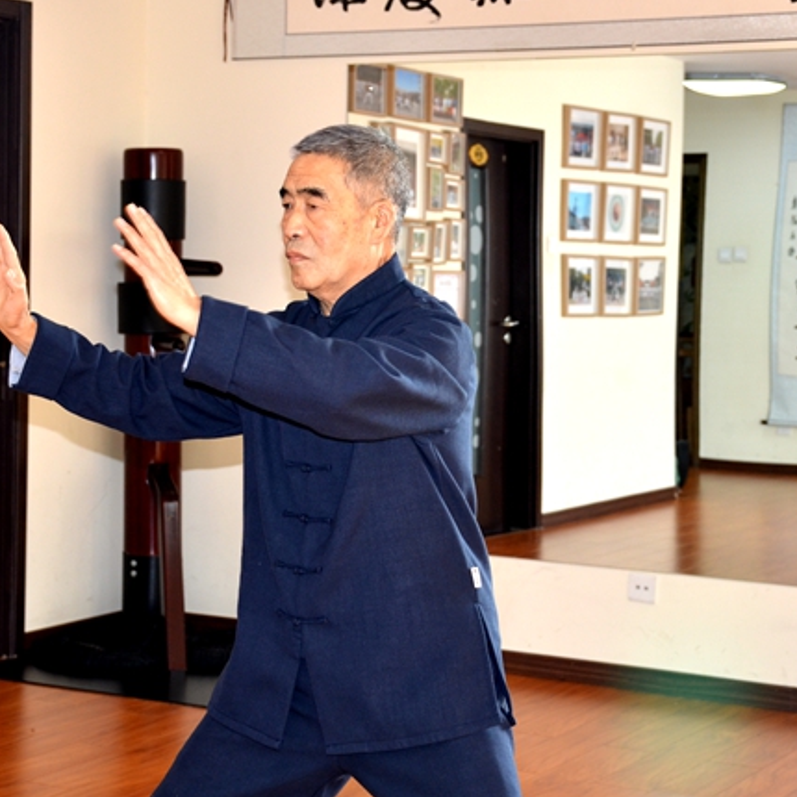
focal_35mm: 83
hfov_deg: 20.9
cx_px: 335
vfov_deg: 20.9
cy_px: 335
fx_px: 2157
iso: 320
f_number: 4.2
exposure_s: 1/60
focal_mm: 35
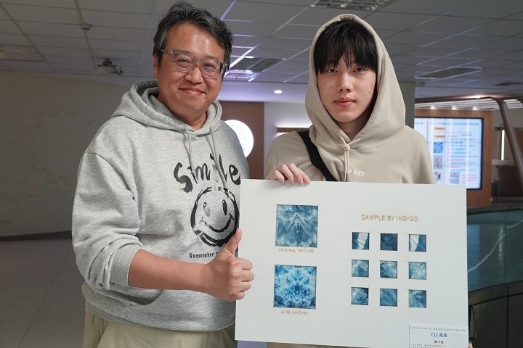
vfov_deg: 36.9
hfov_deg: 53.1
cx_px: 262
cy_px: 174
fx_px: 523
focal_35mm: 36
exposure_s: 1/160
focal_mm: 24
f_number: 4
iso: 1000
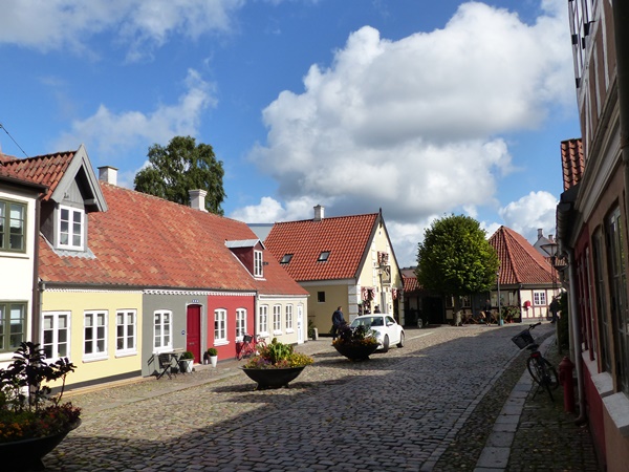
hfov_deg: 61.7
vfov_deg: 48.2
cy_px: 236
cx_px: 314
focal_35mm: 29
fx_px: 527
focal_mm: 5.2
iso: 160
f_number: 4
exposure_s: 1/1300
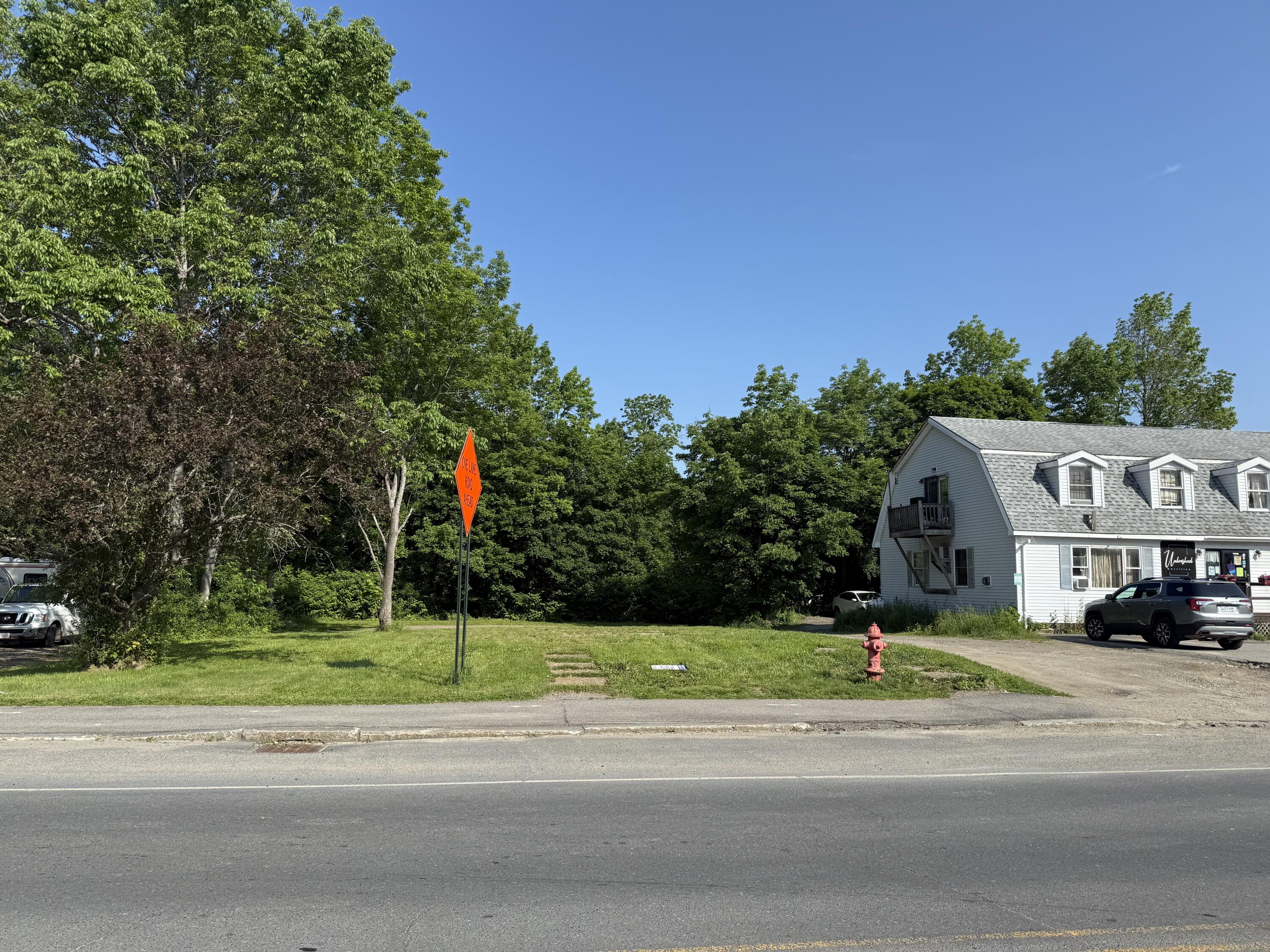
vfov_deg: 56.8
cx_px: 635
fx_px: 881
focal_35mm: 24
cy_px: 476
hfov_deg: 71.6
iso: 80
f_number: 1.78
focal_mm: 6.76
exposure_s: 1/3584
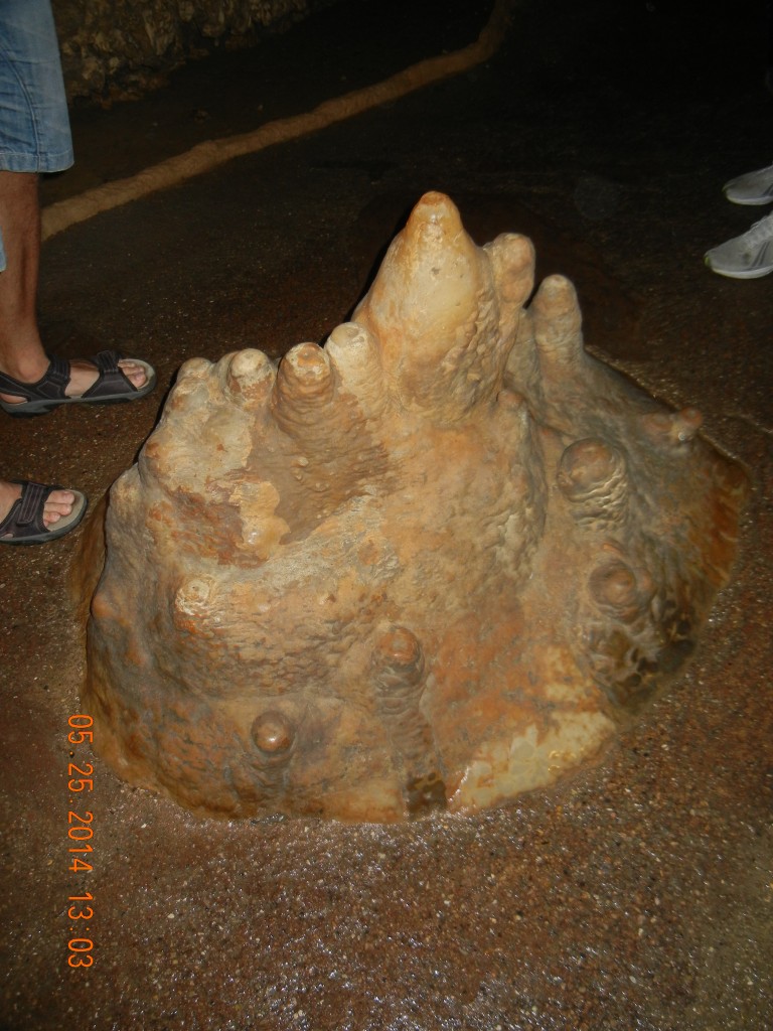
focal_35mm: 30
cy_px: 516
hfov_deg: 46.8
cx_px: 386
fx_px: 893
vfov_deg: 60.0
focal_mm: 5.4
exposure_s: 1/30
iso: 200
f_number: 3.5
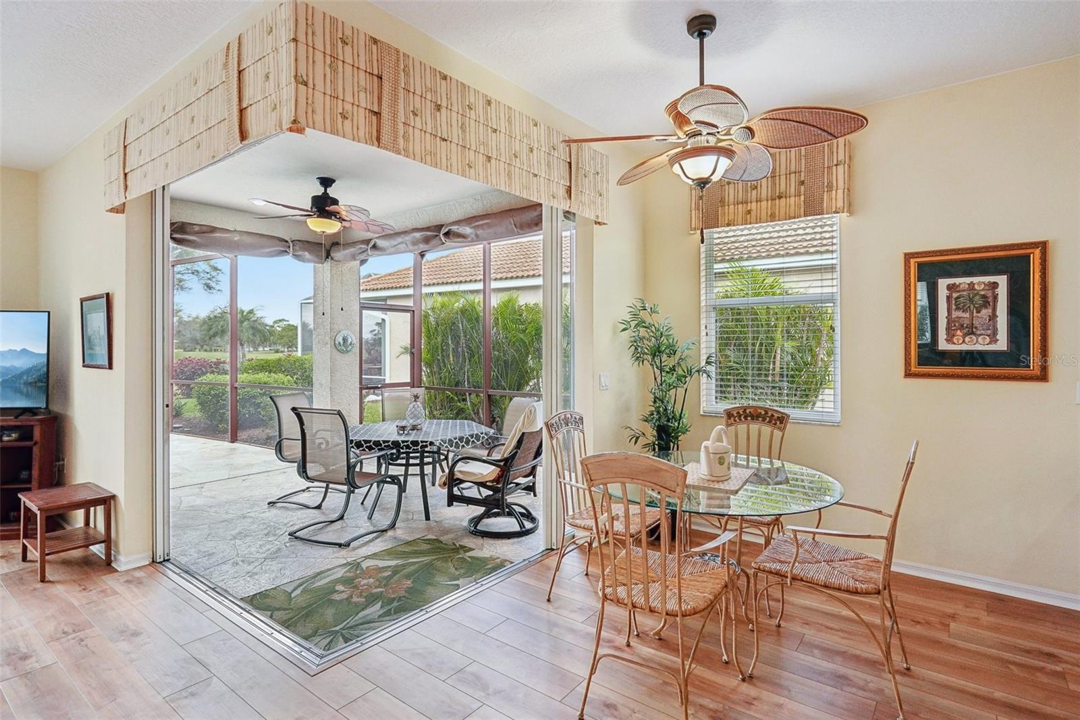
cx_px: 540
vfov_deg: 68.9
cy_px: 360
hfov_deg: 91.6
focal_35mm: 18
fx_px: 525
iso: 400
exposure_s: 1/50
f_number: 8
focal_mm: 17.5
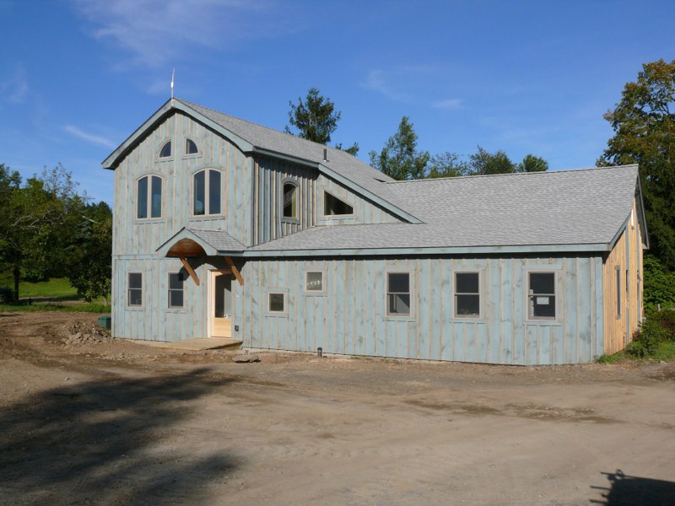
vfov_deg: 40.7
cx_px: 338
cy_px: 253
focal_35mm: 35
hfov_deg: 52.6
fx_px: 682
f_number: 8
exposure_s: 1/400
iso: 100
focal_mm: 7.4
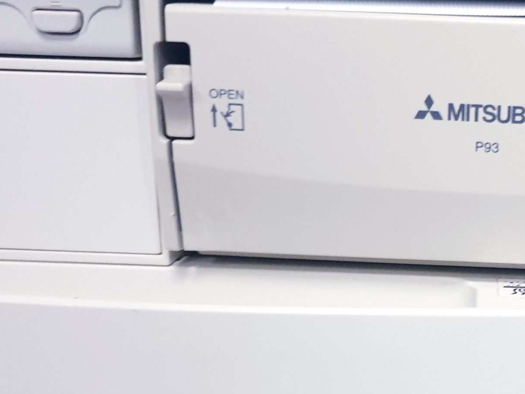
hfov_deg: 33.1
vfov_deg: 26.4
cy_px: 274
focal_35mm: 55
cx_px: 474
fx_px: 834
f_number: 1.5
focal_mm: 4.3
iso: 320
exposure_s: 1/25
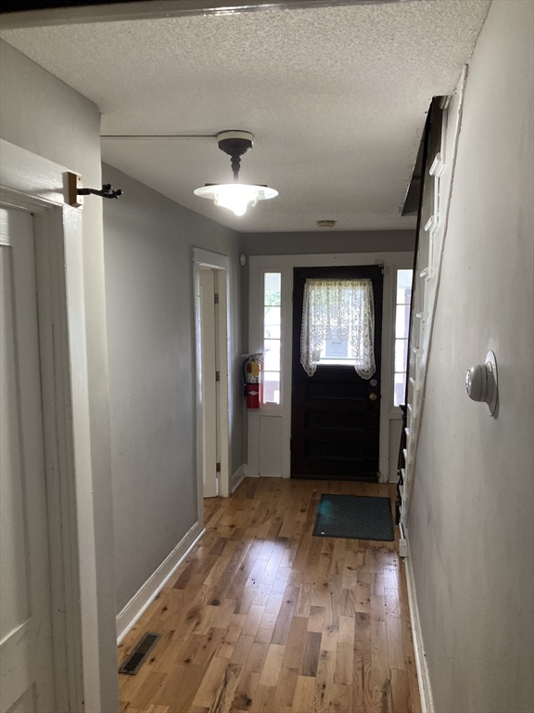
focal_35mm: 28
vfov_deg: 63.4
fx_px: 576
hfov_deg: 49.7
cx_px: 267
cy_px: 356
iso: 200
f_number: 1.8
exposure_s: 1/60
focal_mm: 3.99
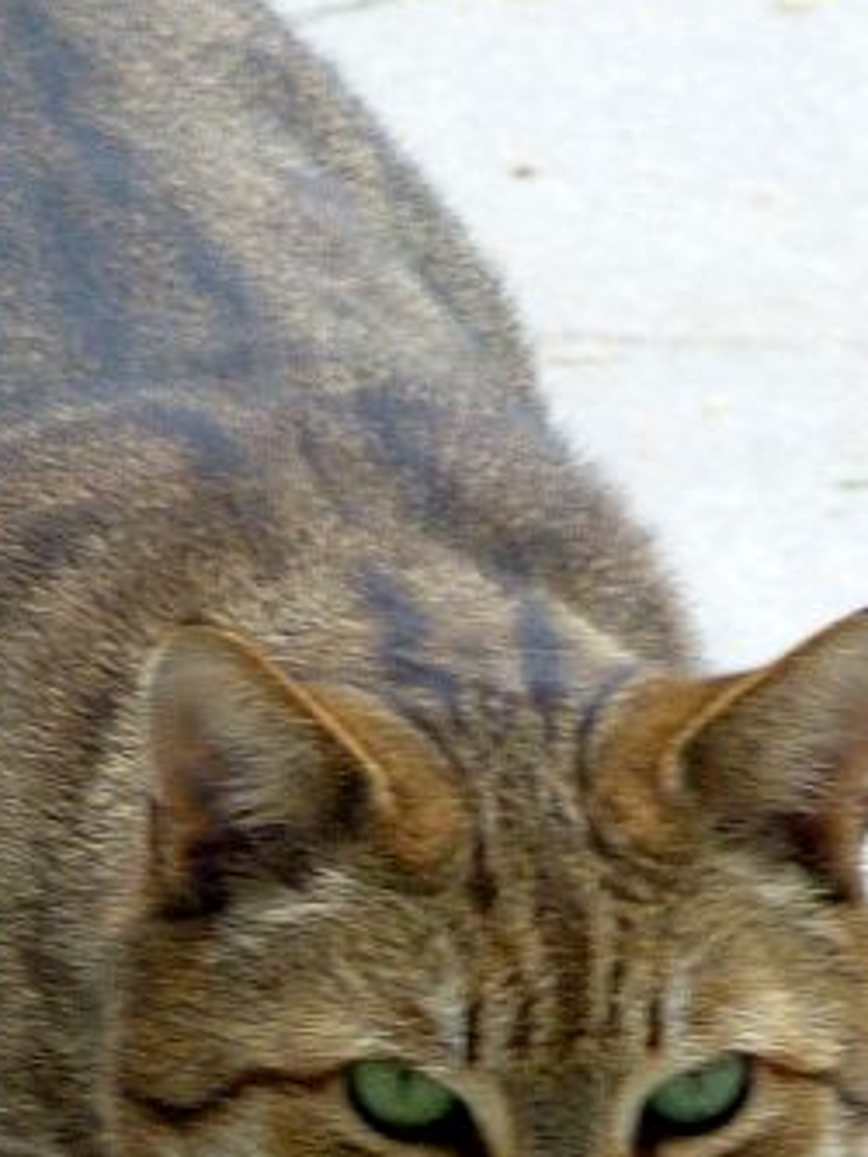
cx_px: 279
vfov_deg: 1.6
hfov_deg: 1.2
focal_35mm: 1270
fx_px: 42433
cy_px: 806
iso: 640
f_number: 6.4
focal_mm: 86
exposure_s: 1/250
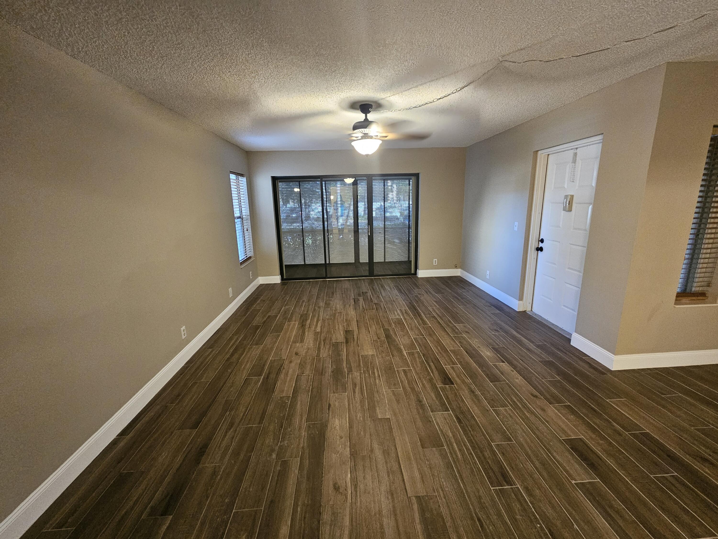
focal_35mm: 13
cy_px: 270
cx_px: 359
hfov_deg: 106.2
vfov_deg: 89.9
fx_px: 270
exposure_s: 1/30
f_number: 2.2
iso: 640
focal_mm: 2.2
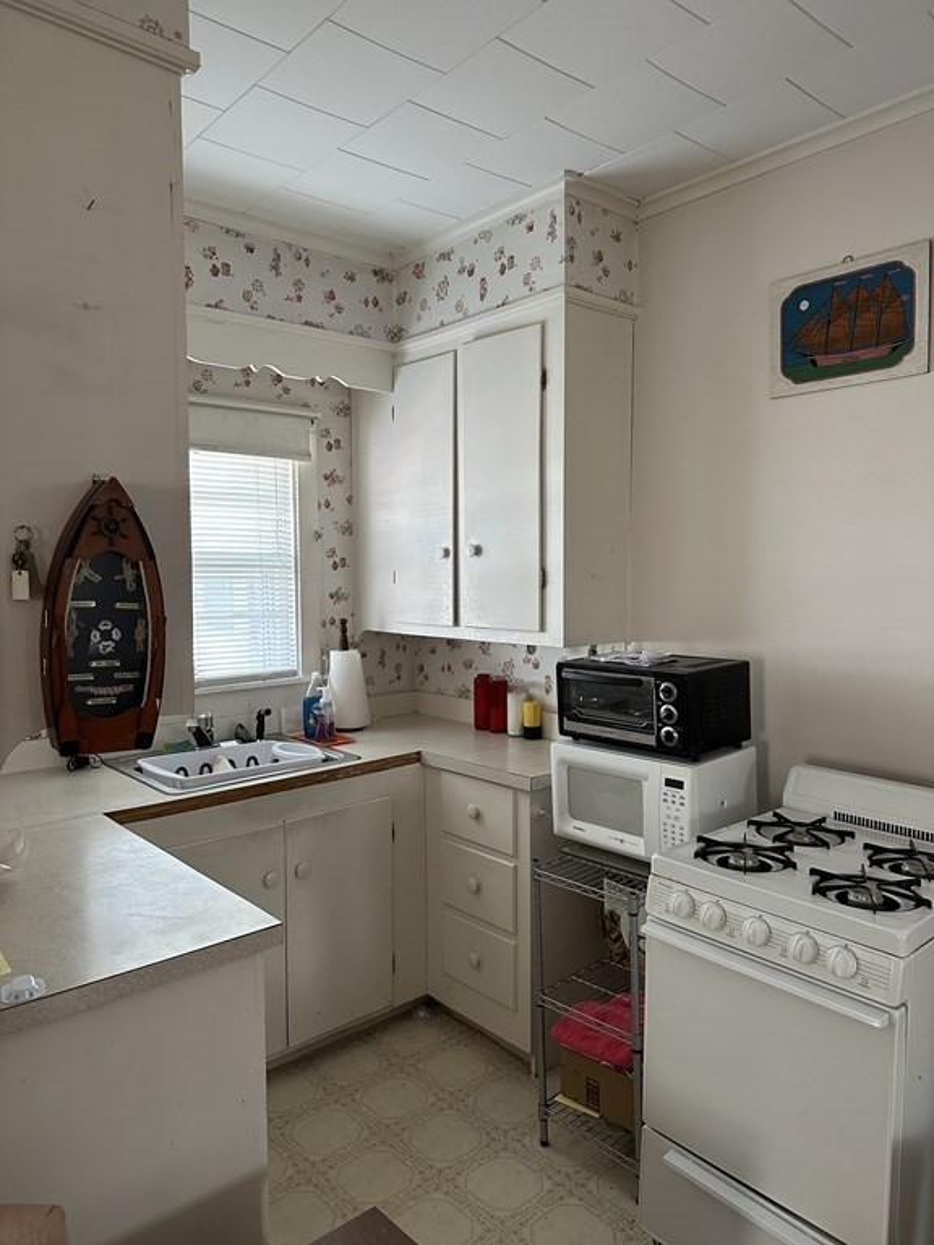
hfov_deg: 56.8
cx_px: 467
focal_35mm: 24
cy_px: 622
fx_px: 863
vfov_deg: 71.6
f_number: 1.78
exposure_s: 1/74
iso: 250
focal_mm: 6.86
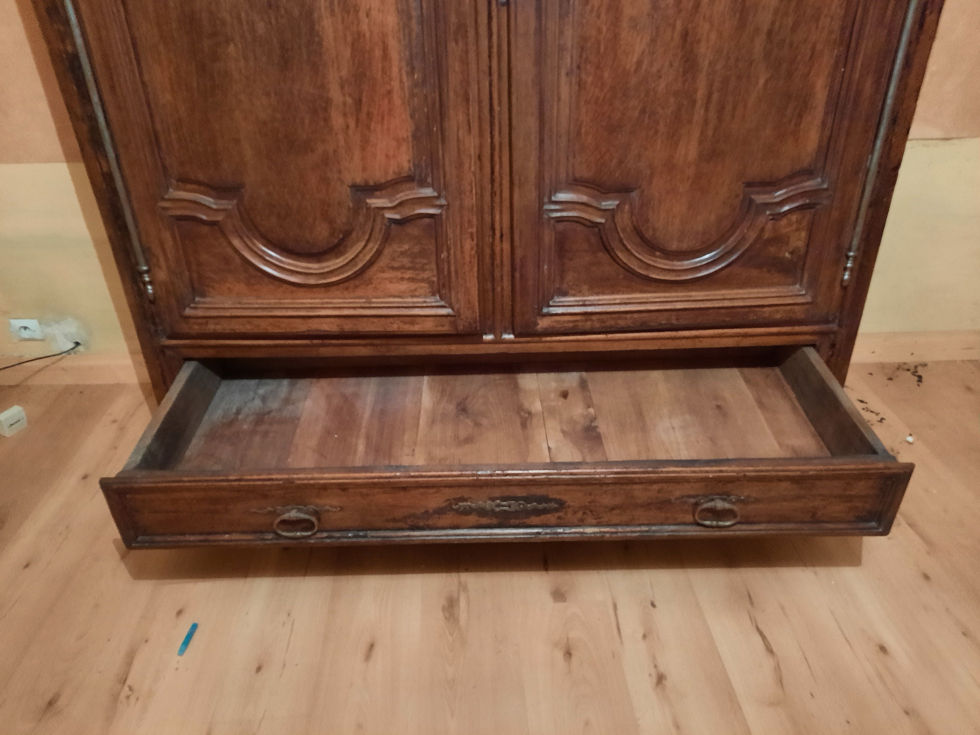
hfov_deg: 69.4
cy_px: 368
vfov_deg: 54.9
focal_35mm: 25
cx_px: 490
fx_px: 708
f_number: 2
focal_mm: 4.6
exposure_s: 1/10
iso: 800
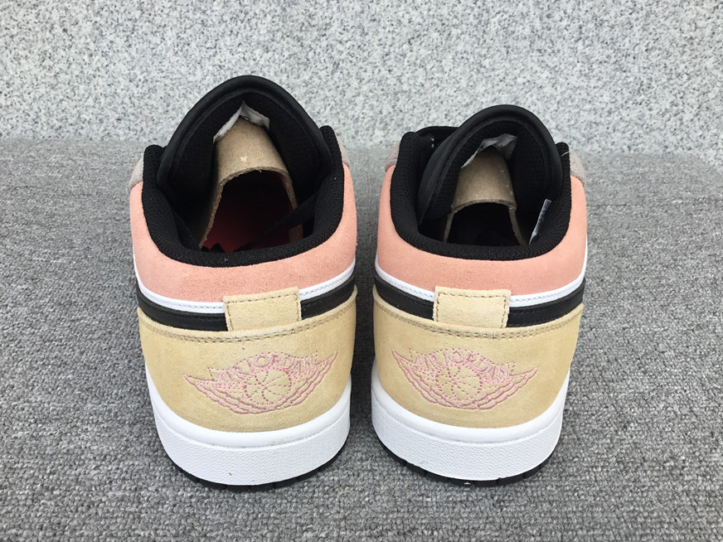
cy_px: 270
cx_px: 358
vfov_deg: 44.2
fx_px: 668
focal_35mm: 32
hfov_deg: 56.8
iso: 25
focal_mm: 3.3
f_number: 2.4
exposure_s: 1/360
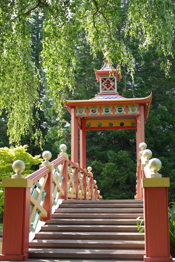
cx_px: 88
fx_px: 382
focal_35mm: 52
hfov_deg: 25.8
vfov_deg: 37.8
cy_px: 131
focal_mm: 35
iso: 100
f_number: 4.5
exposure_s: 1/125
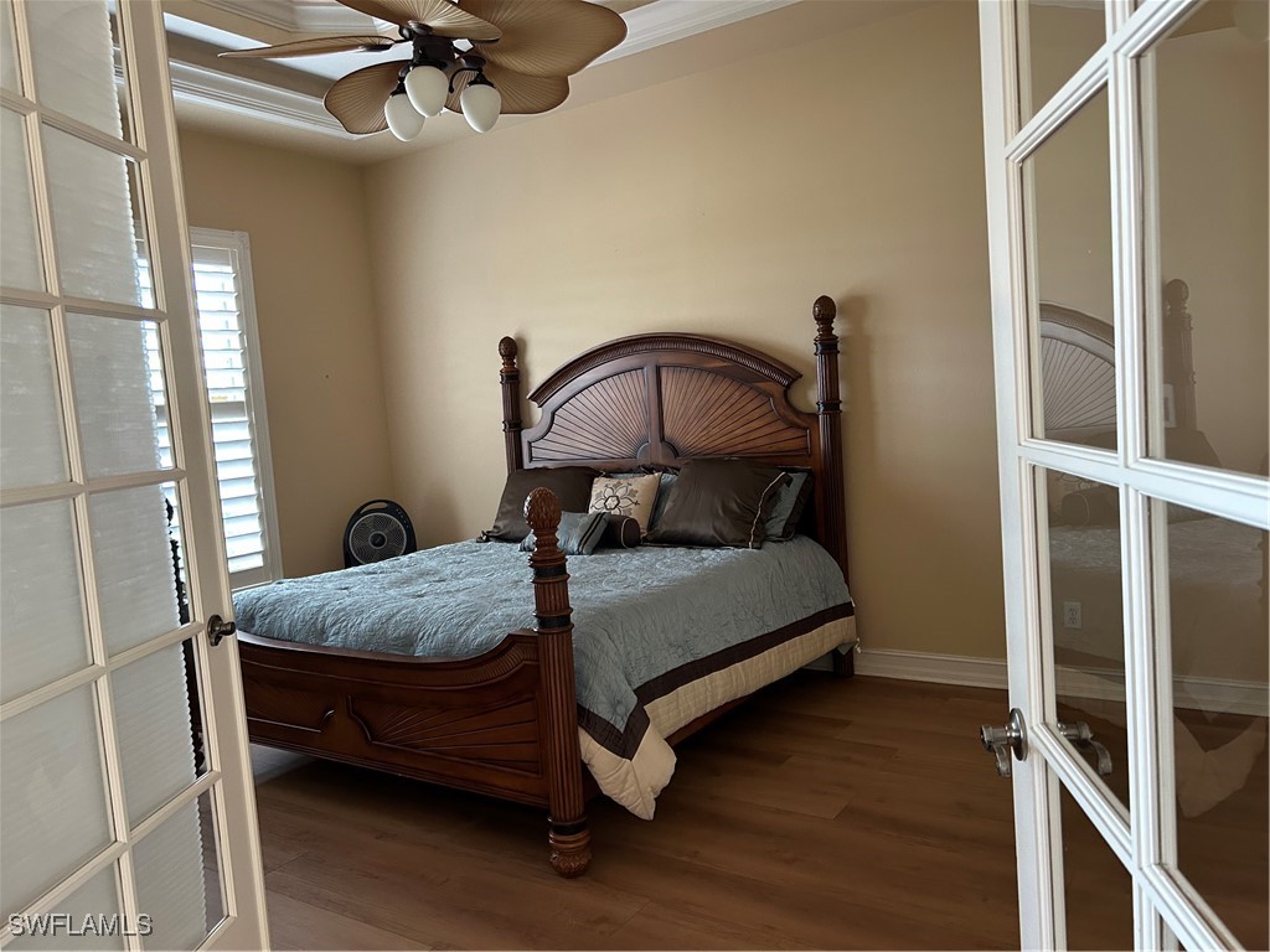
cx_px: 635
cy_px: 476
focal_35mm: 26
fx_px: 954
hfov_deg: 67.3
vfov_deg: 53.1
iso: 320
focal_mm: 5.7
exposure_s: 1/60
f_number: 1.5
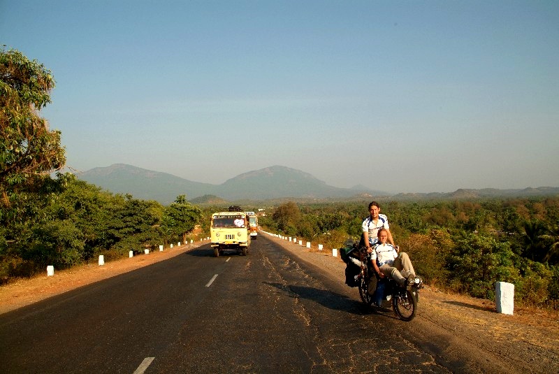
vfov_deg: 48.0
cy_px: 187
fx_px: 420
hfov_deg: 67.3
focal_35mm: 27
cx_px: 280
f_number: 8
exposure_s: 1/250
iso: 160
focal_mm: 18
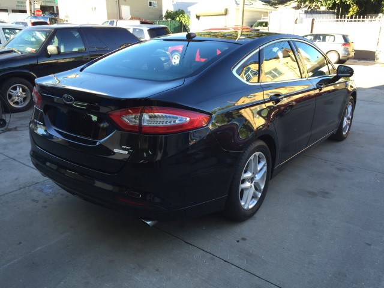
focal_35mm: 29
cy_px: 144
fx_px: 322
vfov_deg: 48.2
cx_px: 192
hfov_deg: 61.7
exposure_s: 1/148
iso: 32
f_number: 2.2
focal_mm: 4.15
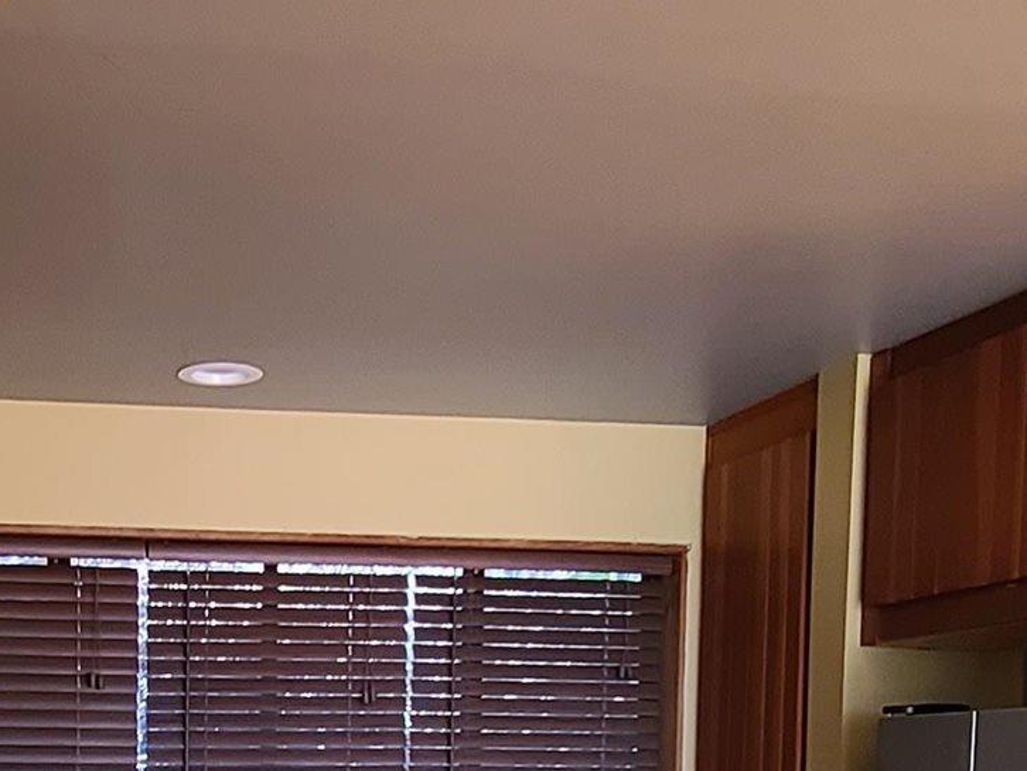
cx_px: 214
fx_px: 1632
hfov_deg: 33.9
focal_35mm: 55
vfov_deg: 23.5
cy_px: 996
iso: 200
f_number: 2.2
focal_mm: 2.2
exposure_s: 1/60
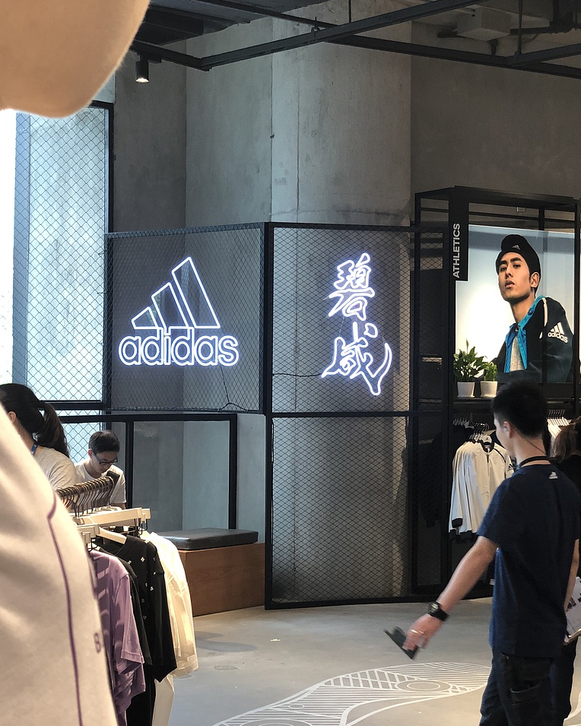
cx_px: 383
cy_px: 363
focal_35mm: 68
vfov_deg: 27.9
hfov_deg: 22.4
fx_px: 1462
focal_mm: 6
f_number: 2.4
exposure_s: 1/50
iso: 50
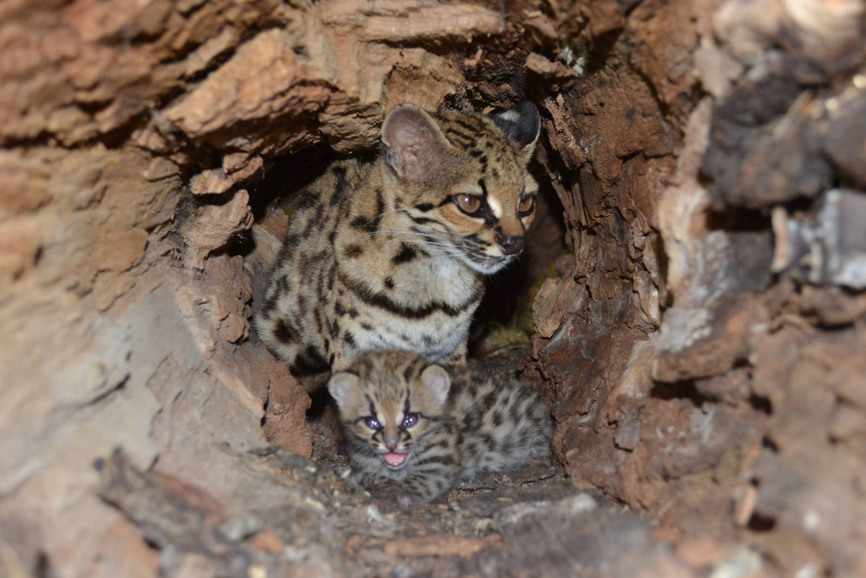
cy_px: 289
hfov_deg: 37.8
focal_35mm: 52
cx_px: 433
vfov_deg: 25.8
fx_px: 1263
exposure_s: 1/30
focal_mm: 35
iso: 1100
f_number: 5
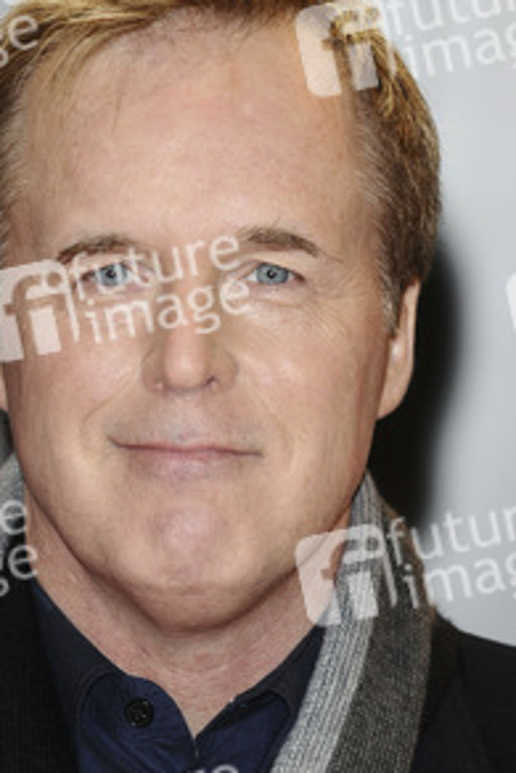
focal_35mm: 360
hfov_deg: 3.8
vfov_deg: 5.7
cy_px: 432
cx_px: 192
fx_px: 7723
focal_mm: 175
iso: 320
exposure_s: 1/160
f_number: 4.5
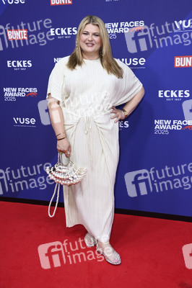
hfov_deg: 29.8
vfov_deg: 43.6
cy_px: 144
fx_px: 361
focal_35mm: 45
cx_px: 96
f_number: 5.6
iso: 800
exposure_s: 1/200
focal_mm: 45
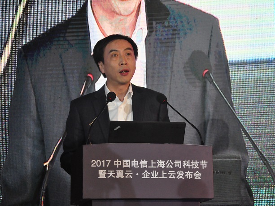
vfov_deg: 10.0
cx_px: 143
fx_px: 1176
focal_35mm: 148
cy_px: 103
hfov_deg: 13.3
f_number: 5.6
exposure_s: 1/320
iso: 3200
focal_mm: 90
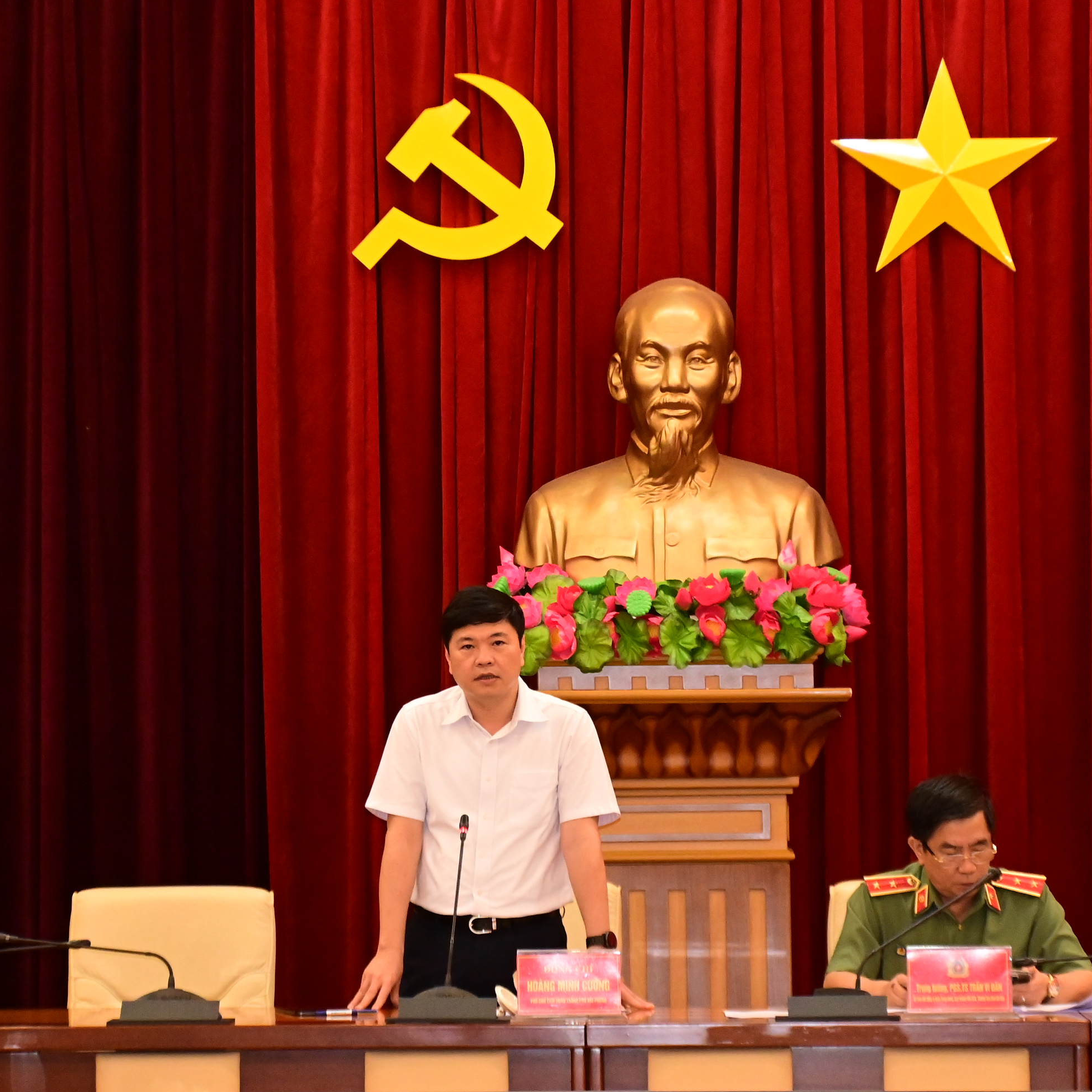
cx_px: 505
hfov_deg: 10.8
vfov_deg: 10.8
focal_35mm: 162
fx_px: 5782
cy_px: 545
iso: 5000
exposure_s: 1/200
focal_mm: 85
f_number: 5.3
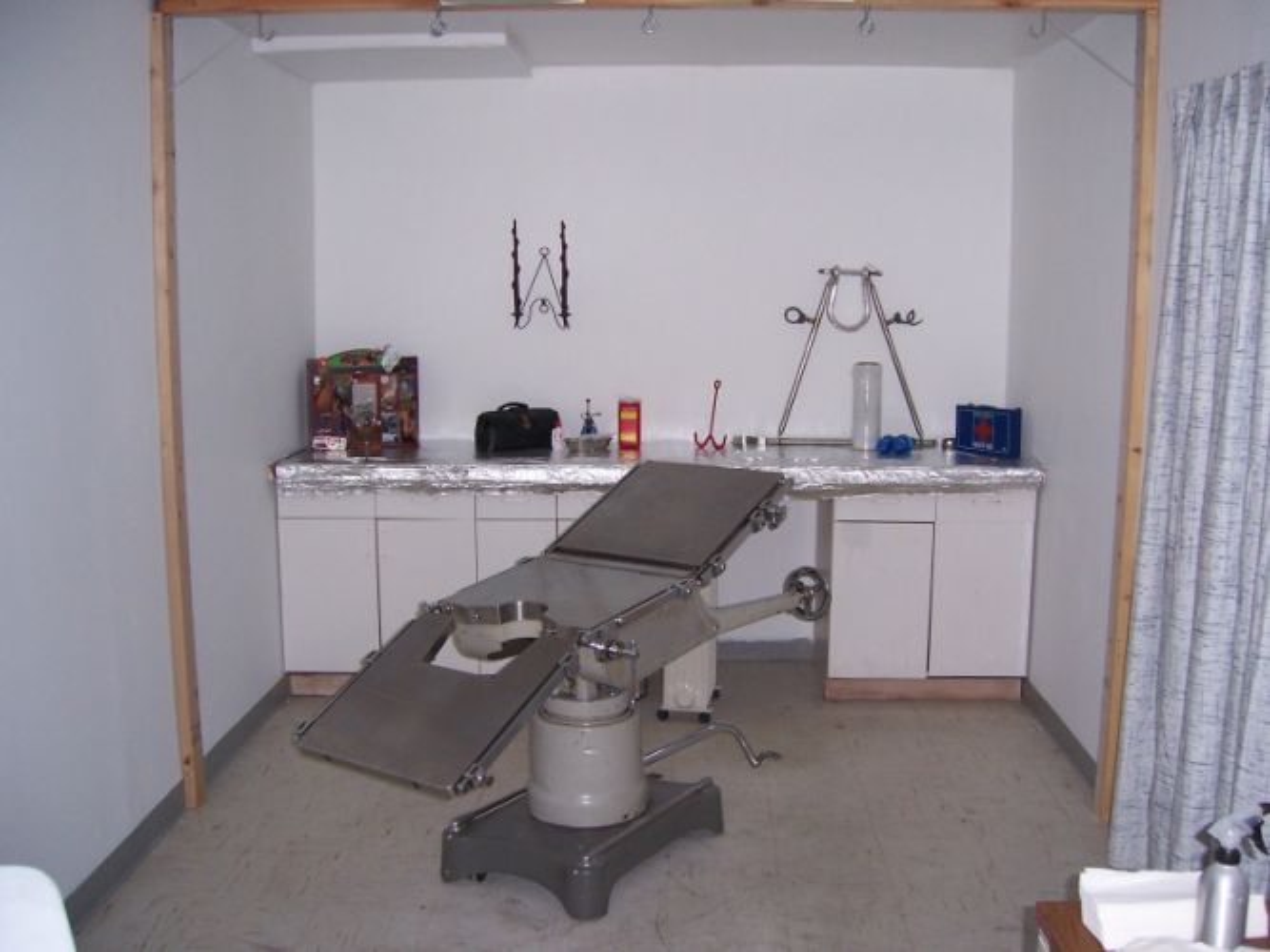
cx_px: 635
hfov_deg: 51.4
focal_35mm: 36
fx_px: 1321
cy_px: 476
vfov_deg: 39.6
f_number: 3
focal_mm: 6
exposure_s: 1/60
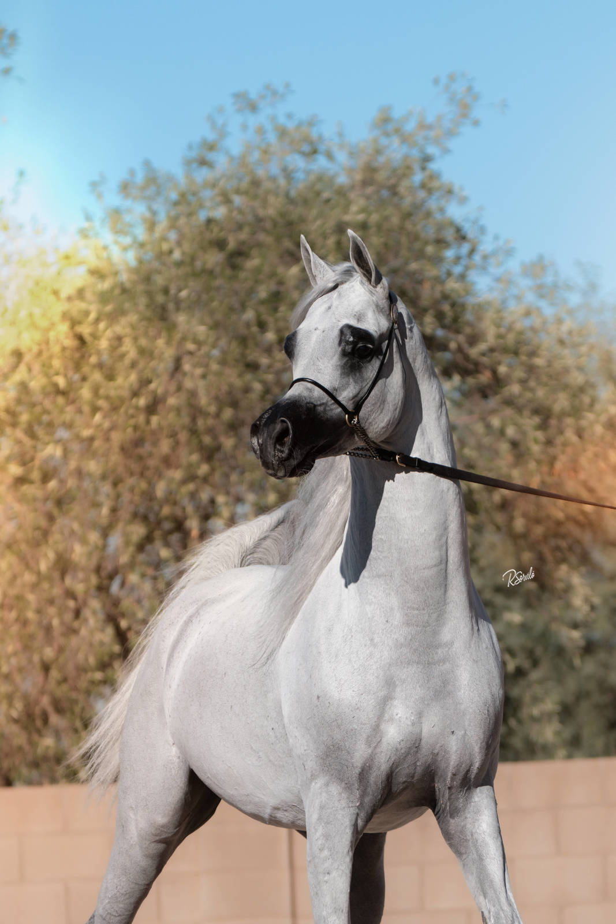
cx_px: 308
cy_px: 462
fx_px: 5132
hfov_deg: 6.9
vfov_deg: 10.3
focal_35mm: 200
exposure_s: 1/1600
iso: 250
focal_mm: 200
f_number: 5.6
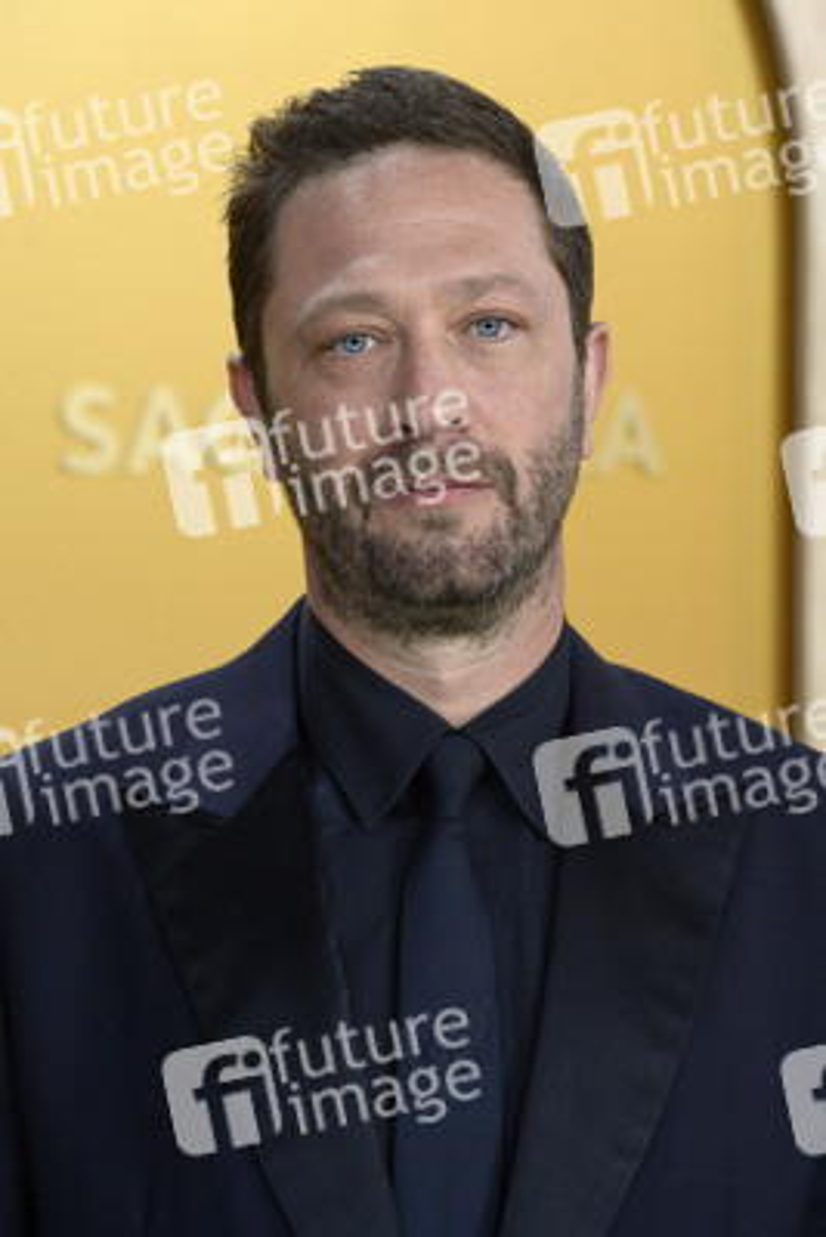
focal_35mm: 160
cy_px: 618
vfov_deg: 12.8
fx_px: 5501
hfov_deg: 8.6
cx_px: 413
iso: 2500
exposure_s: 1/250
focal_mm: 160
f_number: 6.3
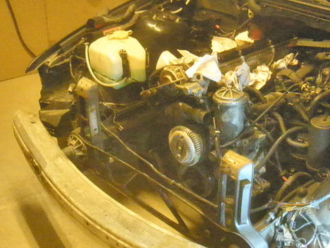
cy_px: 158
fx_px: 496
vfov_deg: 27.9
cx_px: 185
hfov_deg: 36.8
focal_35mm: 52
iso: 3200
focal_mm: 6.7
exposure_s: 1/40
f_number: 3.5
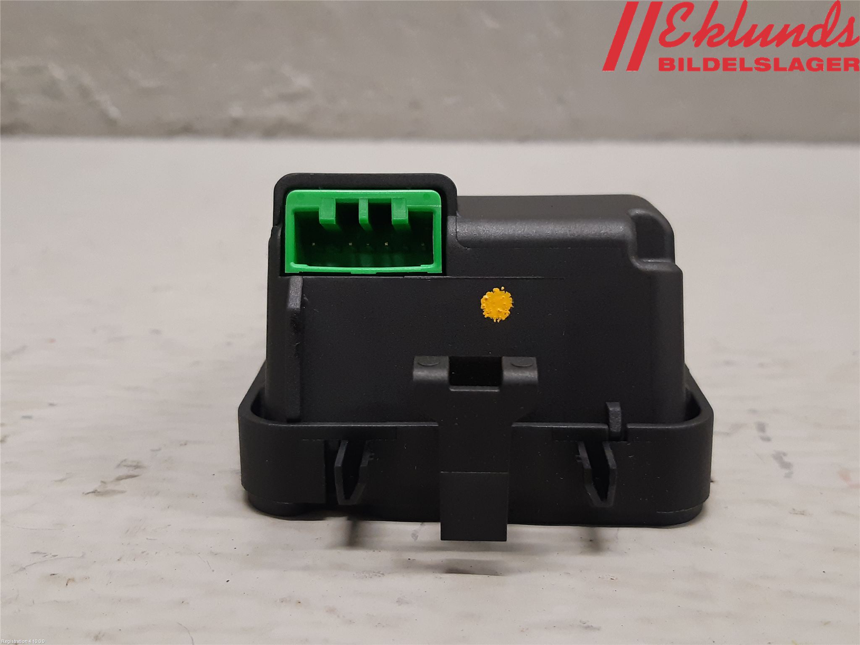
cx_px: 430
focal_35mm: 26
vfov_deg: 53.1
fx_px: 646
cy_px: 322
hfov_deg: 67.3
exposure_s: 1/50
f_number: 1.7
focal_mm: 3.93
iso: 160
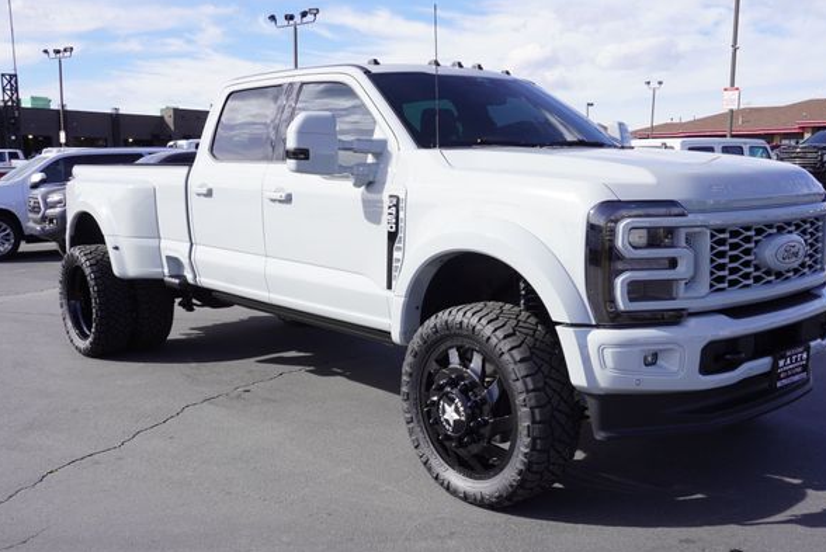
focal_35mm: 38
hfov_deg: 51.2
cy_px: 298
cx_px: 441
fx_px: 862
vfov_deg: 35.5
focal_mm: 23
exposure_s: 1/125
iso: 100
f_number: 10
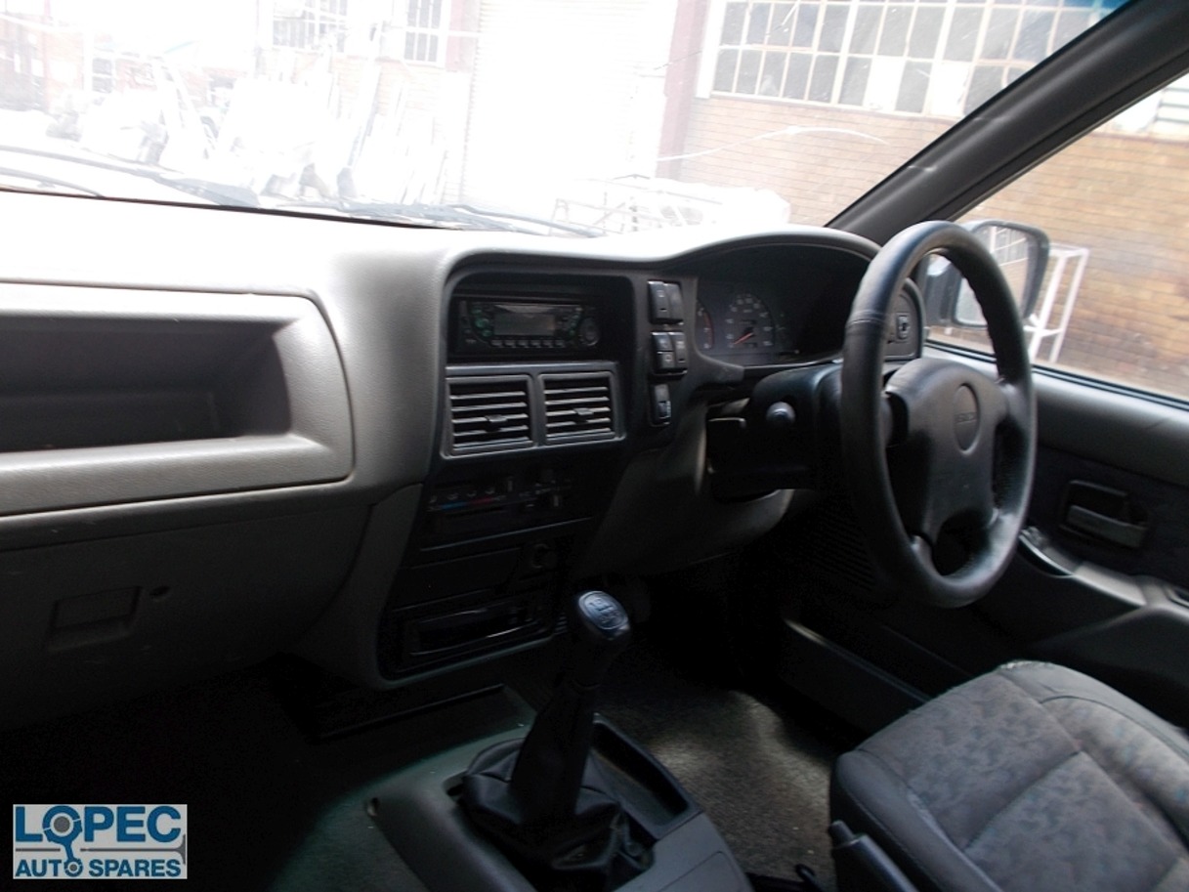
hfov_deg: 67.3
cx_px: 594
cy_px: 446
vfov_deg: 53.1
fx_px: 893
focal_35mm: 26
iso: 80
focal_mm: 4.6
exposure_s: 1/60
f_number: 3.2
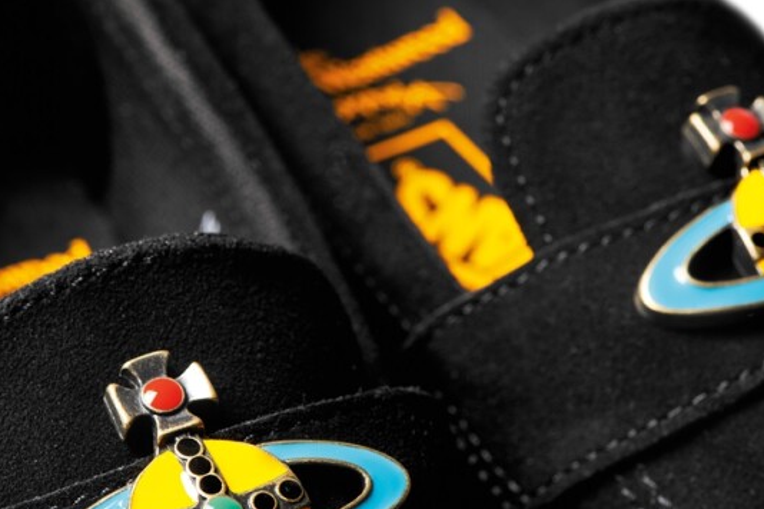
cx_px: 303
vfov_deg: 8.7
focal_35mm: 158
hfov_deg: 13.0
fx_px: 3353
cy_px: 377
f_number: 16
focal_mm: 105
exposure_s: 1/125
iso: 200
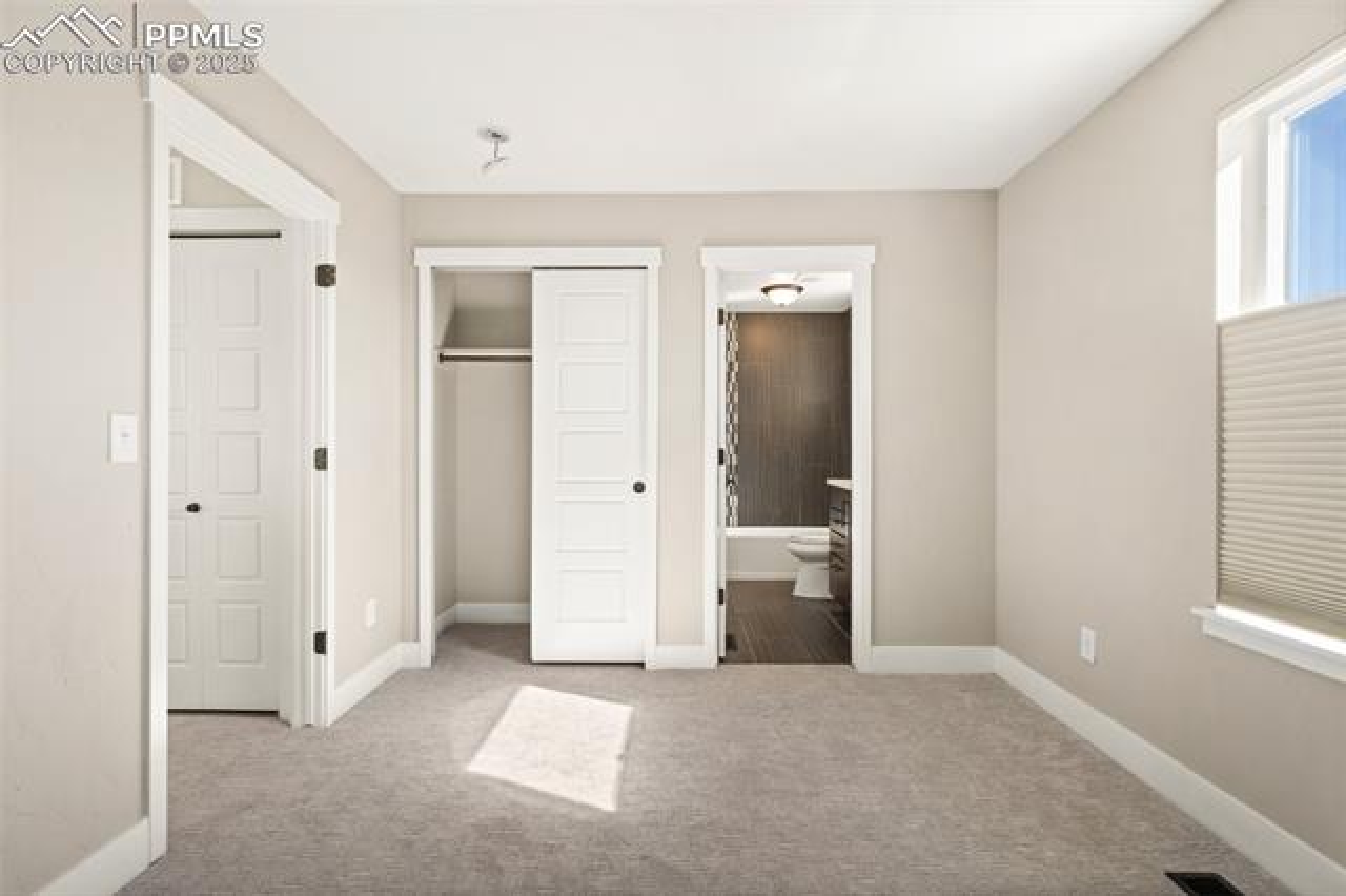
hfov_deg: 96.8
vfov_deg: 73.7
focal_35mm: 16
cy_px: 448
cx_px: 673
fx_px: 598
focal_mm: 16
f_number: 6.7
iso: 100
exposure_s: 1/3
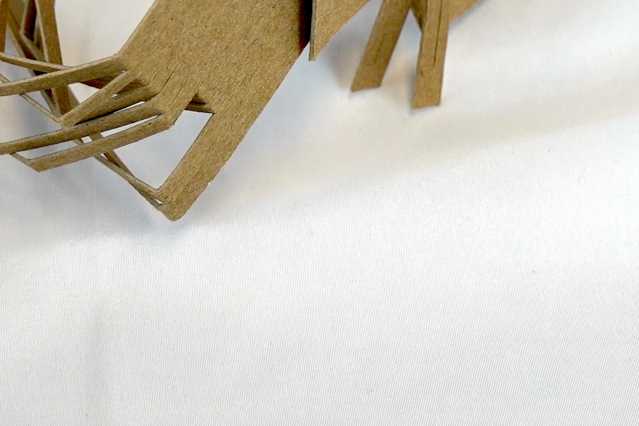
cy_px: -80
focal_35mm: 177
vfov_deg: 7.7
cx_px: 307
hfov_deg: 11.6
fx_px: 3141
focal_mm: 48
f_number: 5
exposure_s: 1/160
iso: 400
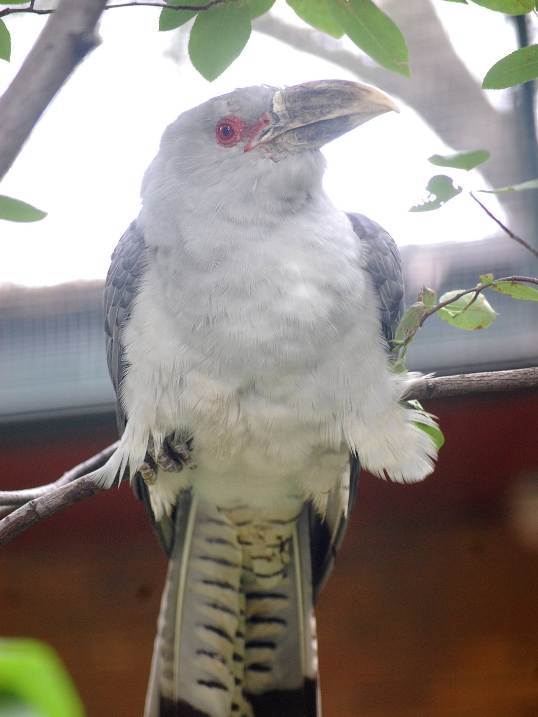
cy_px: 386
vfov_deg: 9.9
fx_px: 4125
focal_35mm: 199
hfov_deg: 7.5
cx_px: 268
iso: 800
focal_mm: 122
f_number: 5
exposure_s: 1/80
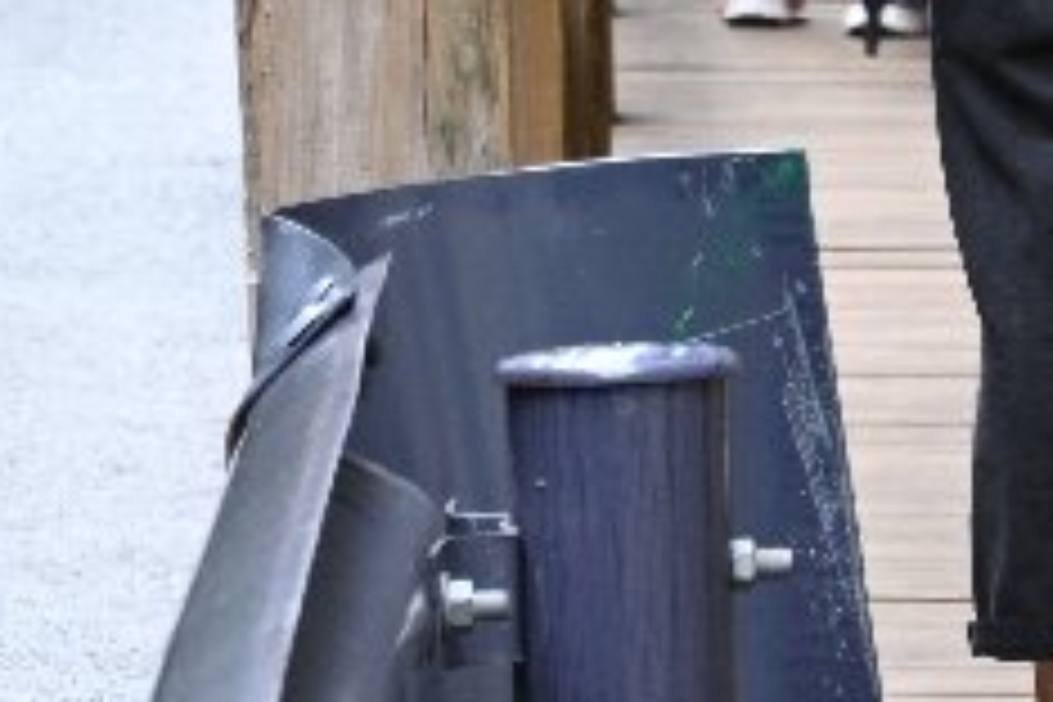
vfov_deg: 2.1
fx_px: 19186
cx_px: -711
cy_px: -896
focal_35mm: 656
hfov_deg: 3.1
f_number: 6.3
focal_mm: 96
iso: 400
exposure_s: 1/125
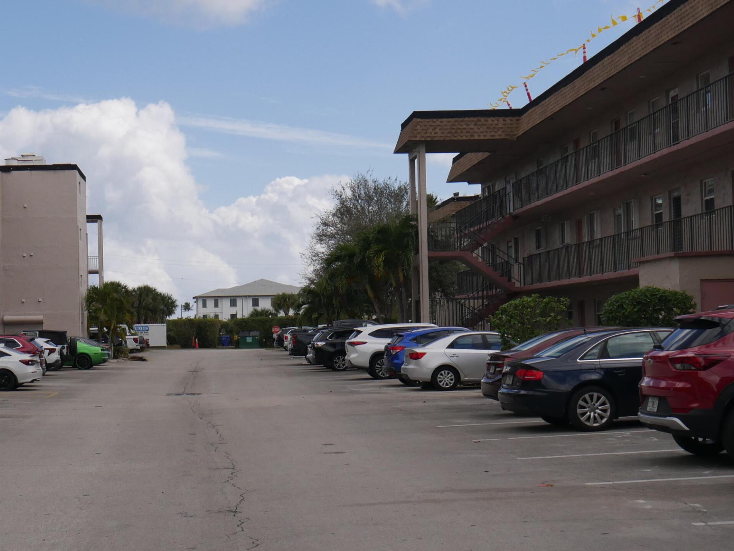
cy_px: 293
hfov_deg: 30.3
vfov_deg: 23.3
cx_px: 204
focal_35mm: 63
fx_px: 1336
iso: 400
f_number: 5
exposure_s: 1/4000
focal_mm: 20
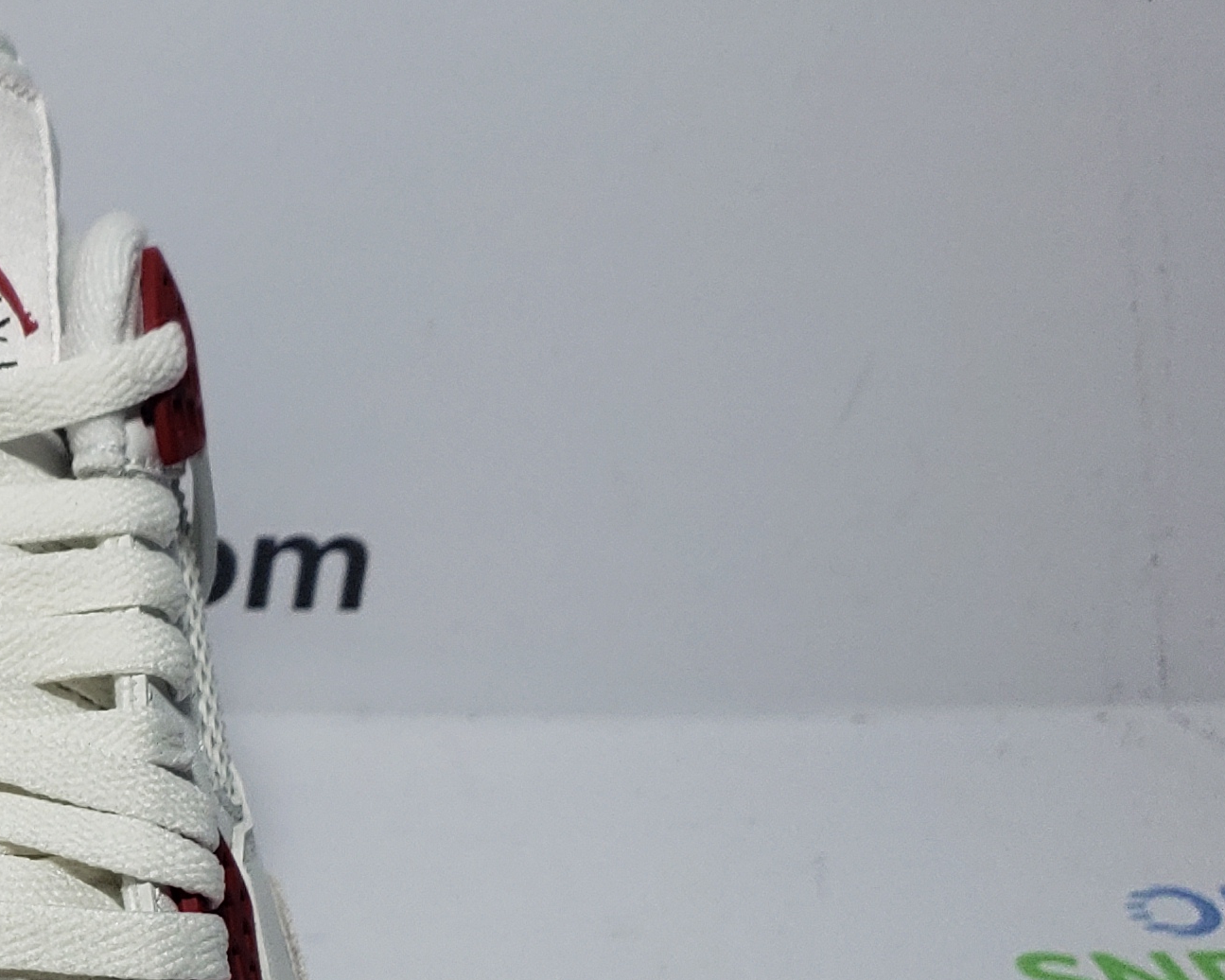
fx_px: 2864
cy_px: 925
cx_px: -411
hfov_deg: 21.6
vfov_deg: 19.0
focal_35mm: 79
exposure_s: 1/603
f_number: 1.5
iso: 50
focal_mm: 4.3
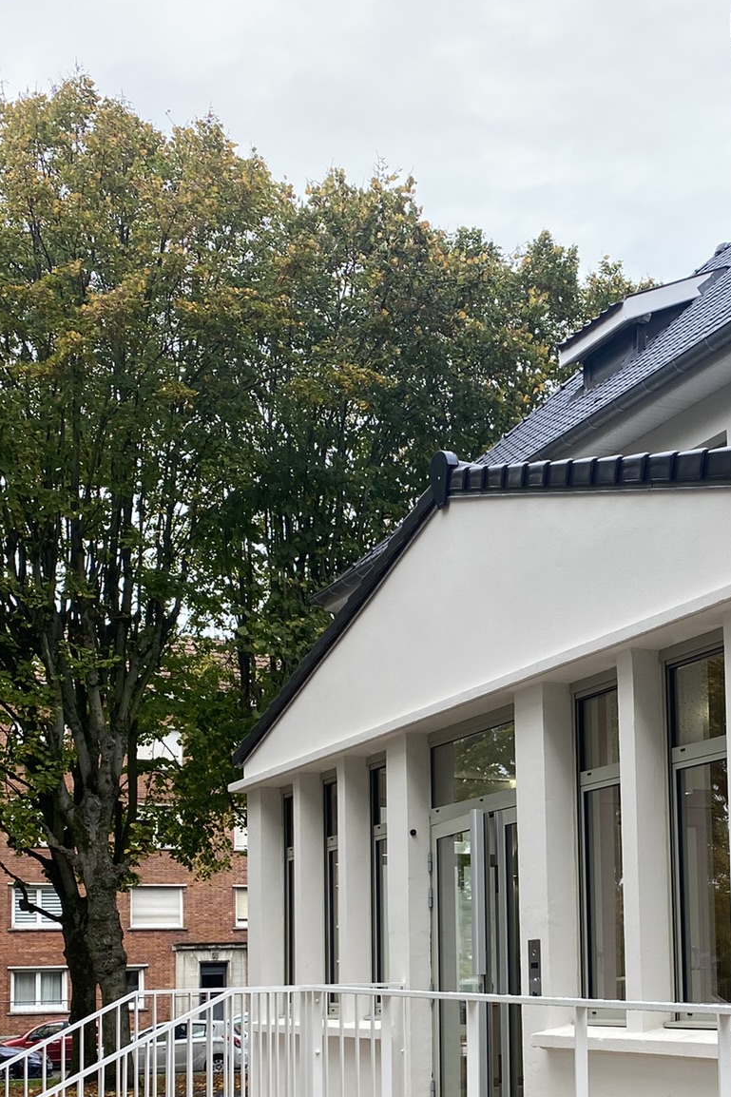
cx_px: 608
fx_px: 1462
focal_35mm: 48
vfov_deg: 39.4
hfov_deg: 27.4
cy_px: 893
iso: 32
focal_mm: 4.25
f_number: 1.8
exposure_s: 1/379
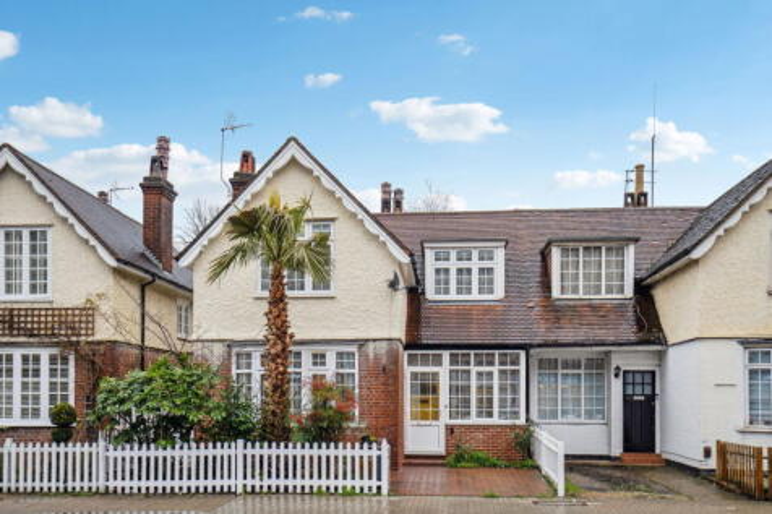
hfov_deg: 54.5
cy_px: 257
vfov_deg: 37.8
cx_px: 386
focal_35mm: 35
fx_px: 750
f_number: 4.5
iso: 320
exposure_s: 1/125
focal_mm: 35
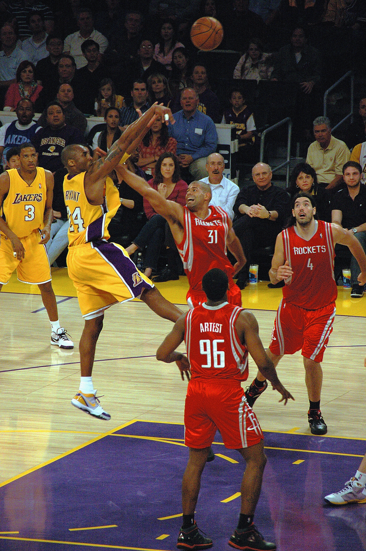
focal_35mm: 300
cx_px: 183
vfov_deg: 6.9
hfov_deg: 4.6
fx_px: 4583
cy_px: 276
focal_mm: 200
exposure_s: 1/250
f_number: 5.6
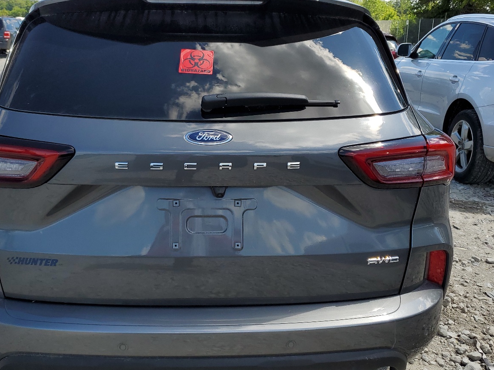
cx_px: 204
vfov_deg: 39.6
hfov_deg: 51.1
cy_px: 162
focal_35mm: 36
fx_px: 514
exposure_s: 1/2000
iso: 50
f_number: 1.5
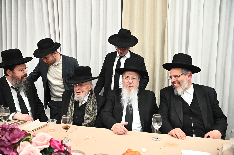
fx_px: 201
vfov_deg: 42.3
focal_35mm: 31
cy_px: 78
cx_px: 117
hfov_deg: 60.3
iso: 2500
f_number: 4.5
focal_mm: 31
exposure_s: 1/200
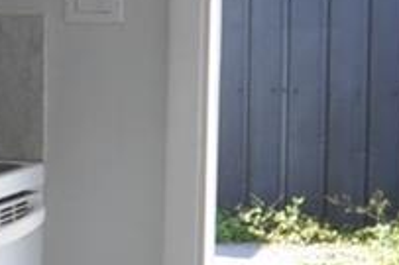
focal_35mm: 118
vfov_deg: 11.6
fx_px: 1307
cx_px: -187
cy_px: 118
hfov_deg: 16.0
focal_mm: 10
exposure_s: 1/160
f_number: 8
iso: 400
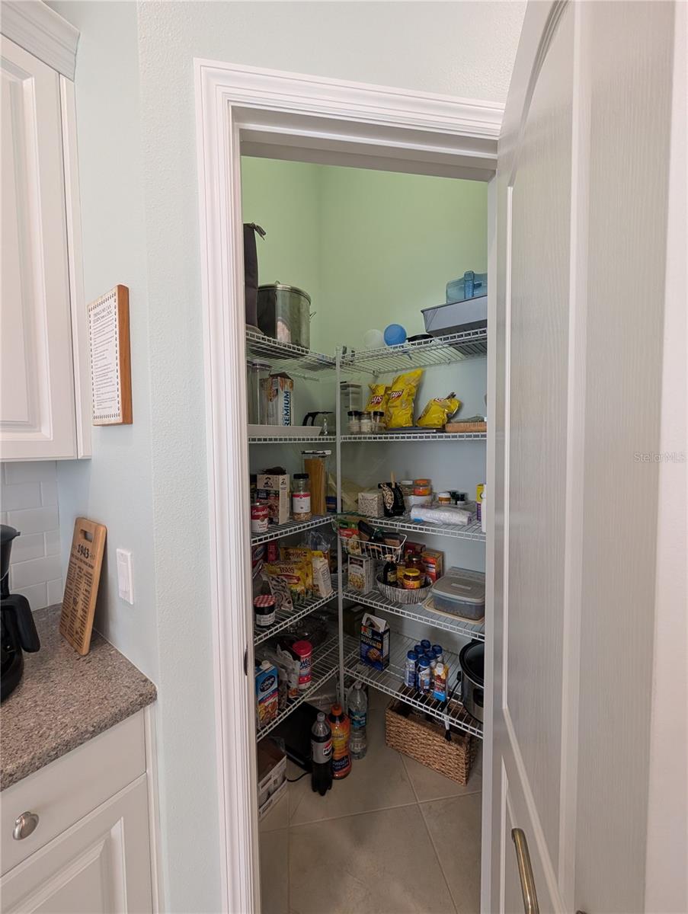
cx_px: 344
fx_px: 317
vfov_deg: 110.5
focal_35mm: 12
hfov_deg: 94.6
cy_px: 457
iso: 143
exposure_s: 1/120
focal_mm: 2.02
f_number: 1.7
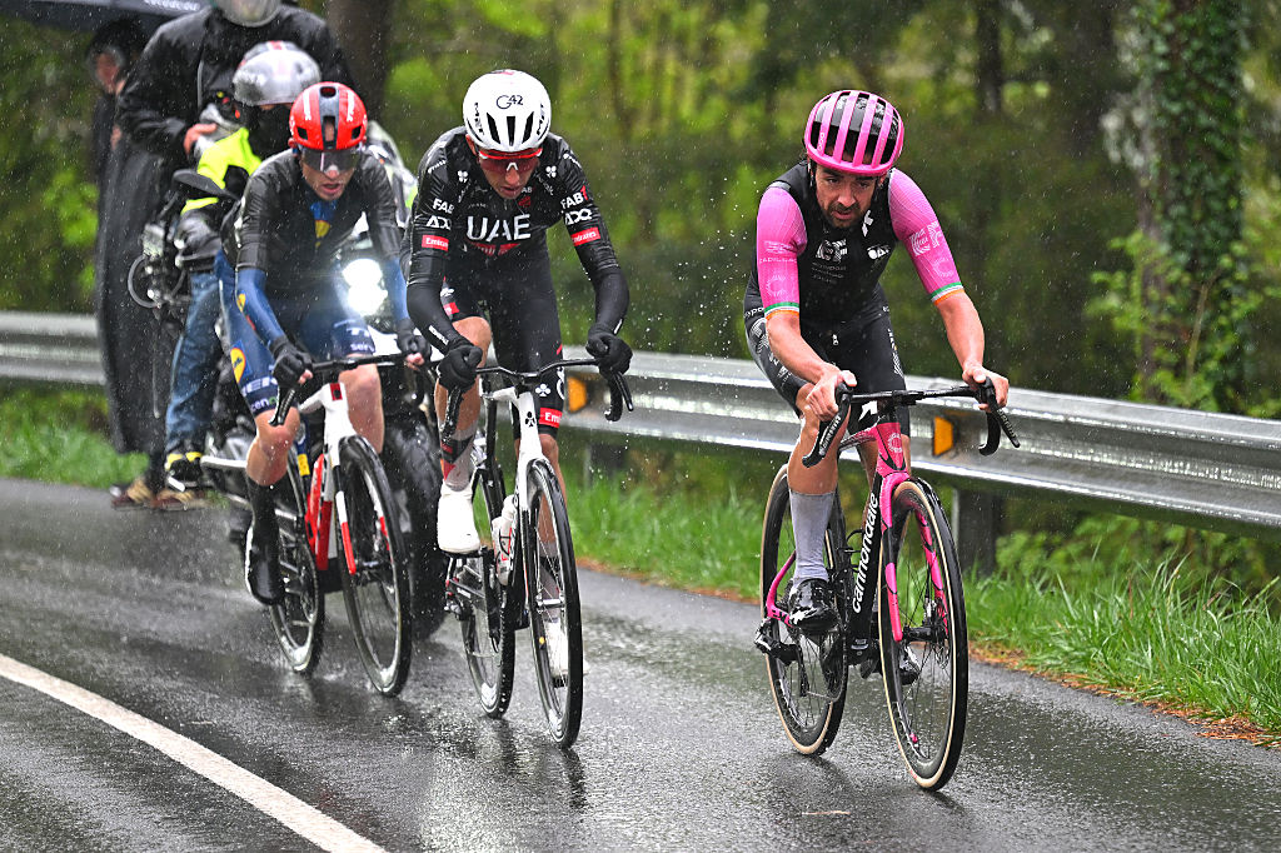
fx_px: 7470
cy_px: 426
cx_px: 640
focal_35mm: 210
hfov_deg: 9.8
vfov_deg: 6.5
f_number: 2.8
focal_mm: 140
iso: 800
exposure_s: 1/800
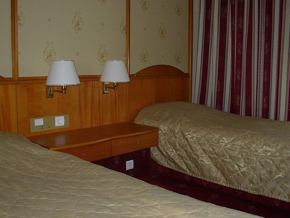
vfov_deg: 37.7
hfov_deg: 49.0
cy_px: 109
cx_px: 145
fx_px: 318
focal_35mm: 38
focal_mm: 6.3
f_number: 2.9
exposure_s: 1/32
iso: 50
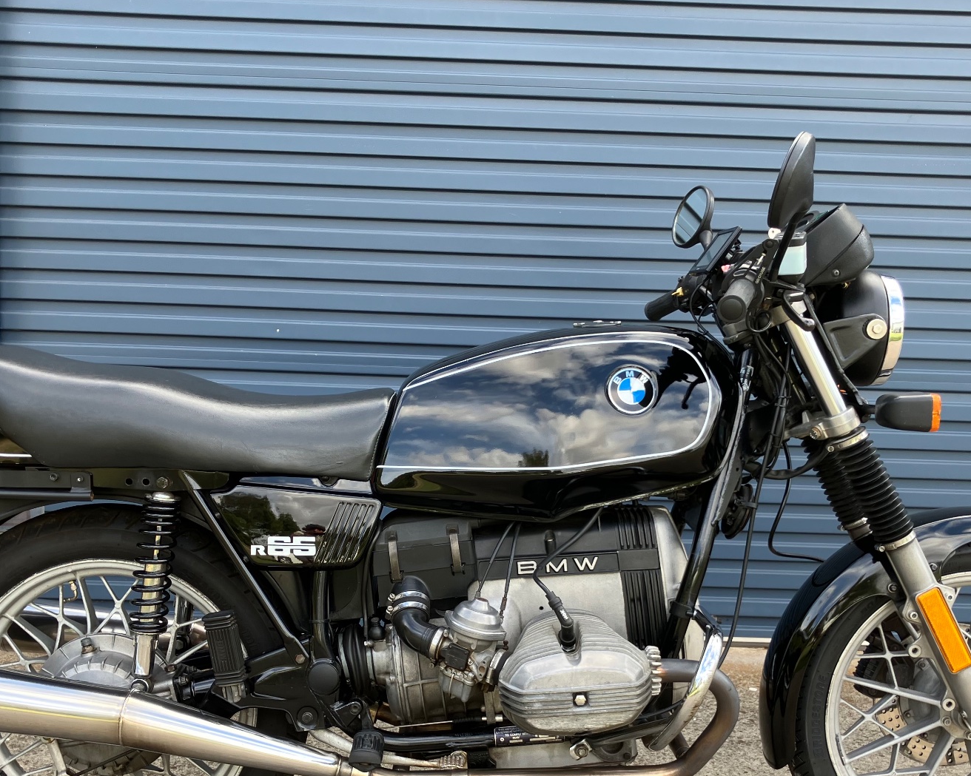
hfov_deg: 45.8
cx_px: 485
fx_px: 1149
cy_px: 519
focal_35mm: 40
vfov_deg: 36.9
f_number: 1.8
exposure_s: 1/134
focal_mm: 3.99
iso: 25
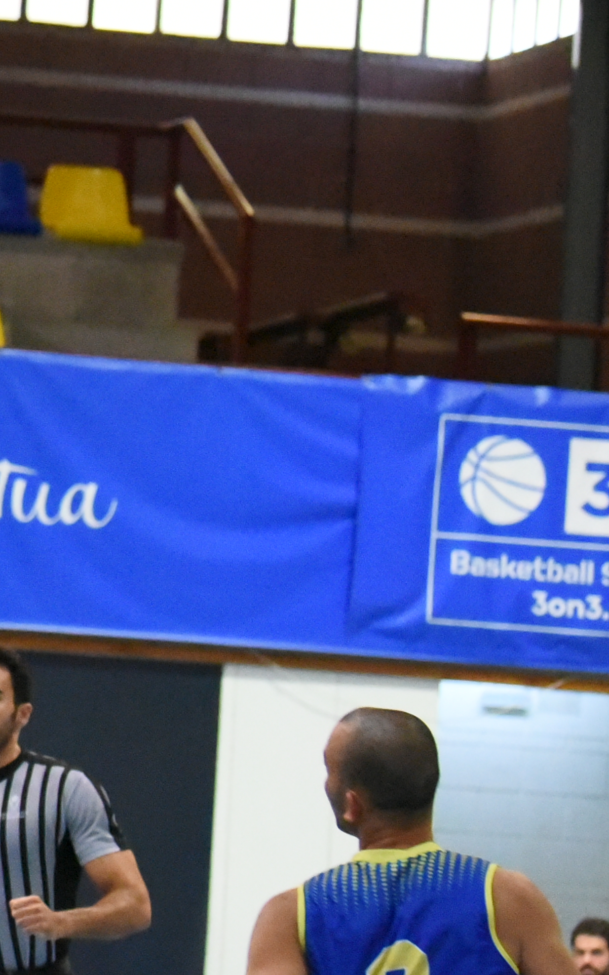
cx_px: -803
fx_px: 6187
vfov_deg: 9.0
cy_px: 455
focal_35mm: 233
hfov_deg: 5.5
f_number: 4
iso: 12800
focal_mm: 75
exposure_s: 1/1000
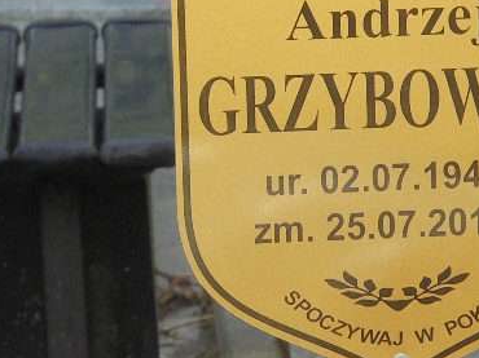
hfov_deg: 7.3
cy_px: 71
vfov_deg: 5.5
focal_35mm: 270
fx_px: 3734
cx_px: 359
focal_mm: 27.6
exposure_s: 1/250
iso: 100
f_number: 6.5
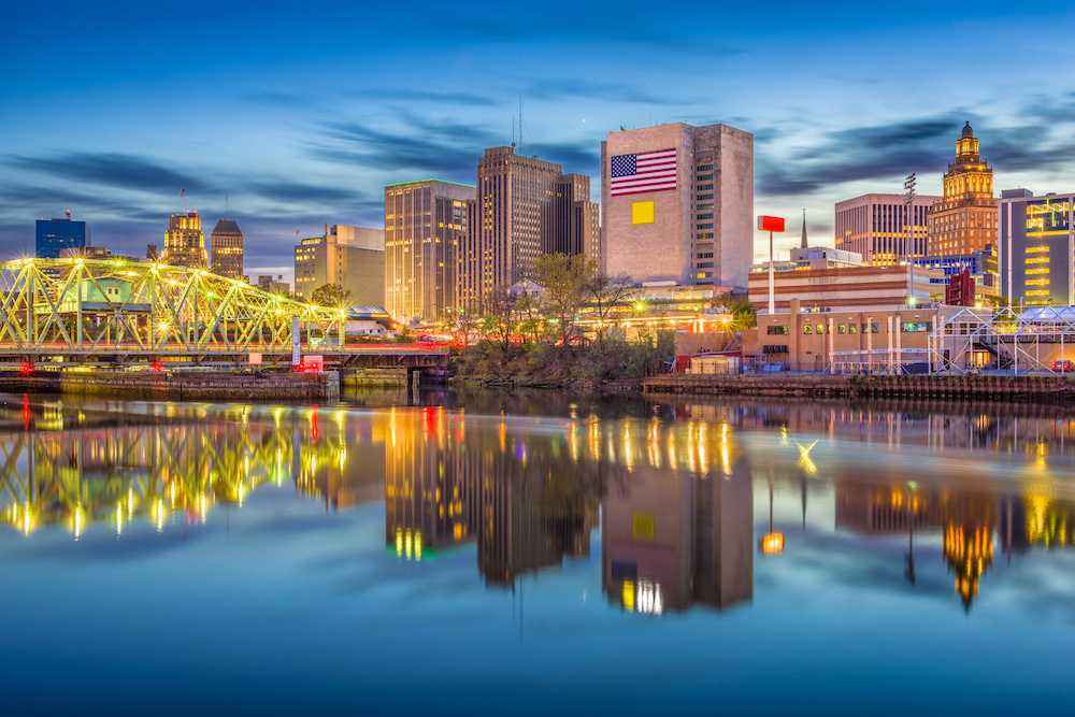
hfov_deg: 53.1
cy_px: 358
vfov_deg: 36.9
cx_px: 538
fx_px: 1075
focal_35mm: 36
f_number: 16
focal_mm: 36
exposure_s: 8
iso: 64
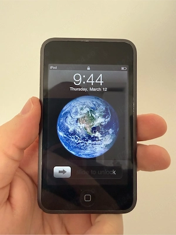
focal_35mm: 24
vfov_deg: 71.6
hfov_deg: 56.8
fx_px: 163
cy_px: 118
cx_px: 88
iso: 320
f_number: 2.2
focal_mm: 2.22
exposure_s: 1/93
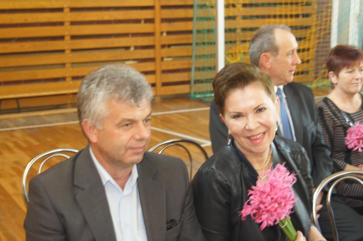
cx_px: 182
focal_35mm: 68
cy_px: 120
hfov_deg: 29.9
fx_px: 680
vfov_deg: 20.1
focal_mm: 45
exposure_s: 1/15
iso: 800
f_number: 5.6
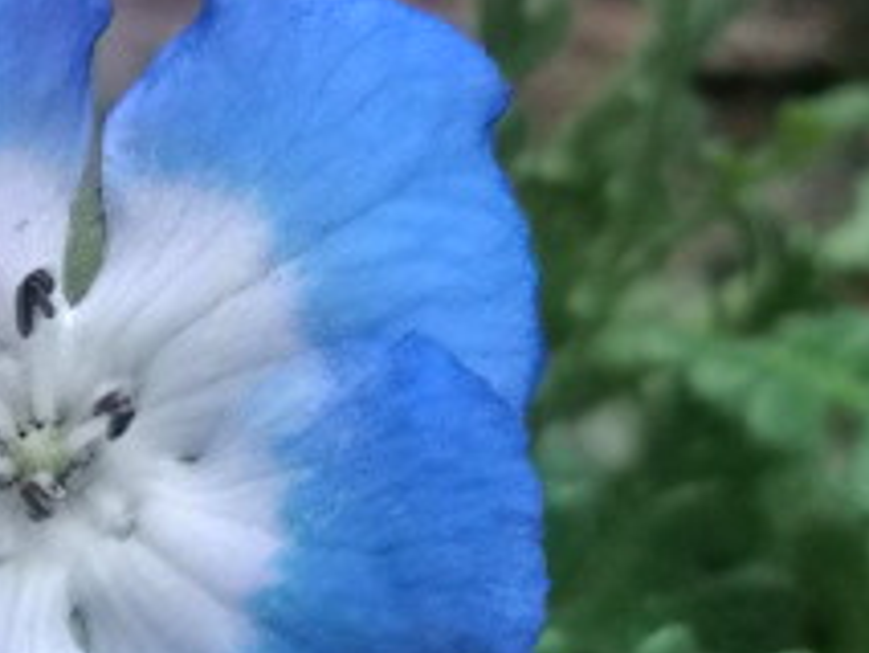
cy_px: 384
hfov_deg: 20.0
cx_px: 61
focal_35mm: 96
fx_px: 2411
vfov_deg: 15.4
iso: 73
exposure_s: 1/30
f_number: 2.8
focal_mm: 3.3
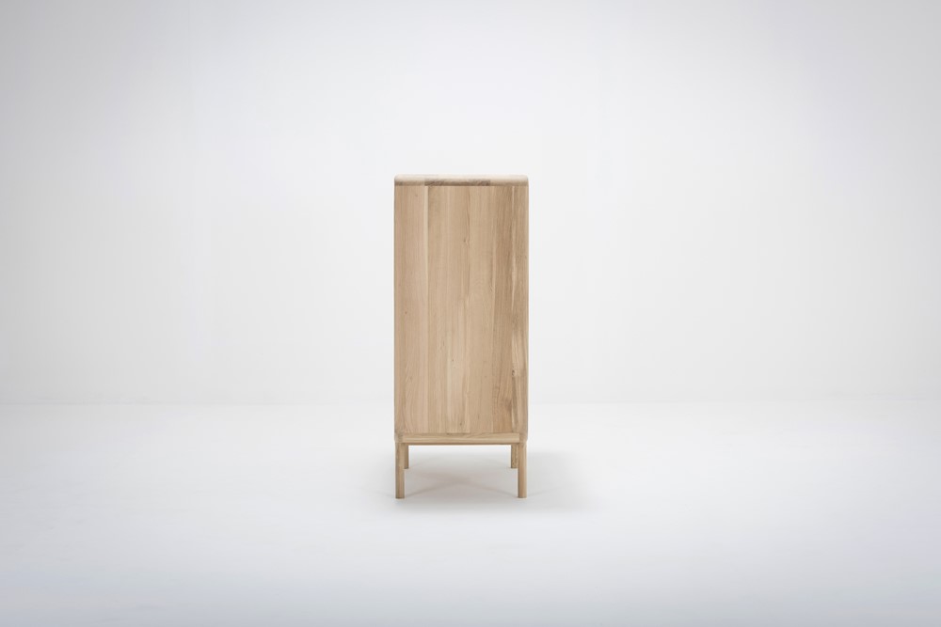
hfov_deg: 33.4
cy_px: 314
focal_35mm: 60
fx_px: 1568
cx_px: 470
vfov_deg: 22.6
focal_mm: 60
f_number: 13
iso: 100
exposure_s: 1/250
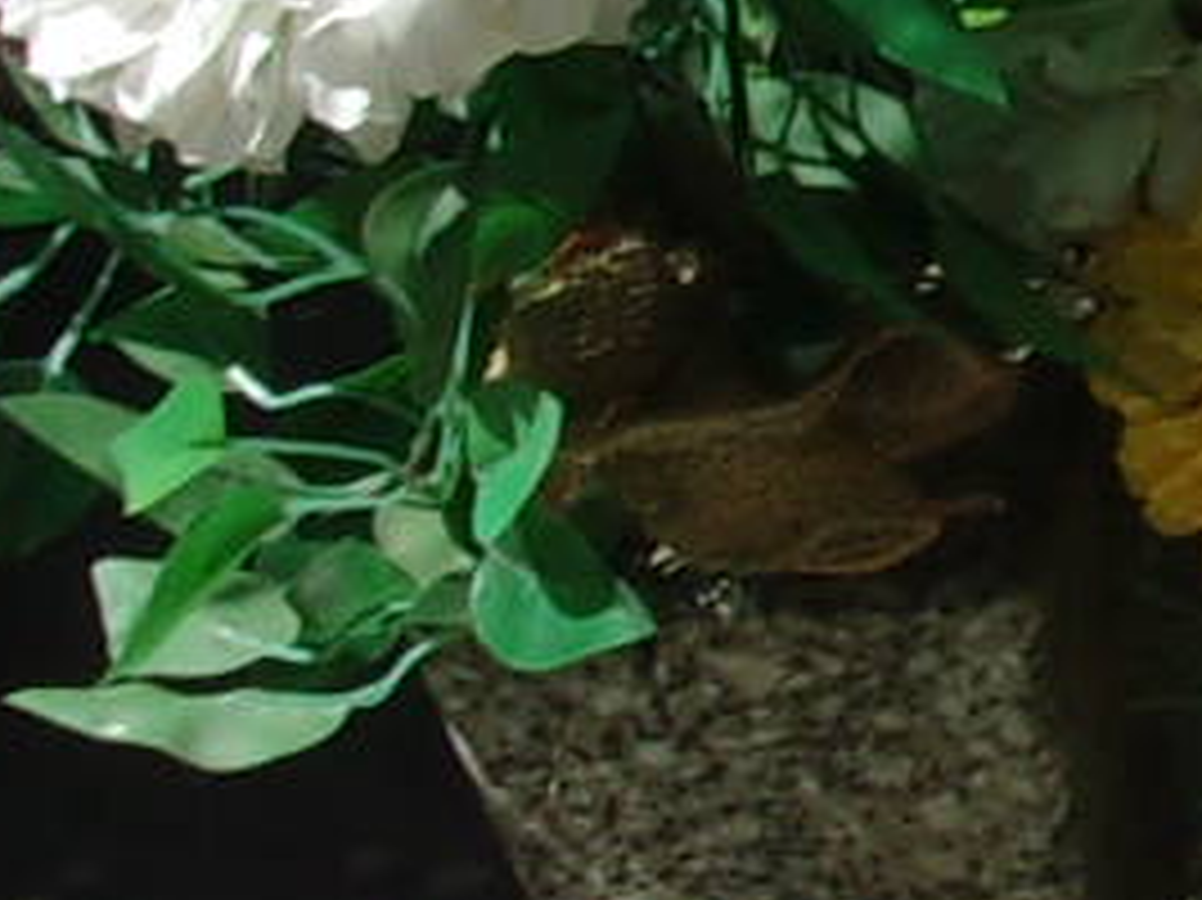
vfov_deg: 6.9
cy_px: 140
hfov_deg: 8.5
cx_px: 2818
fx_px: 7462
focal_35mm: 215
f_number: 10.8
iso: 80
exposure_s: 1/85
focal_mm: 5.1
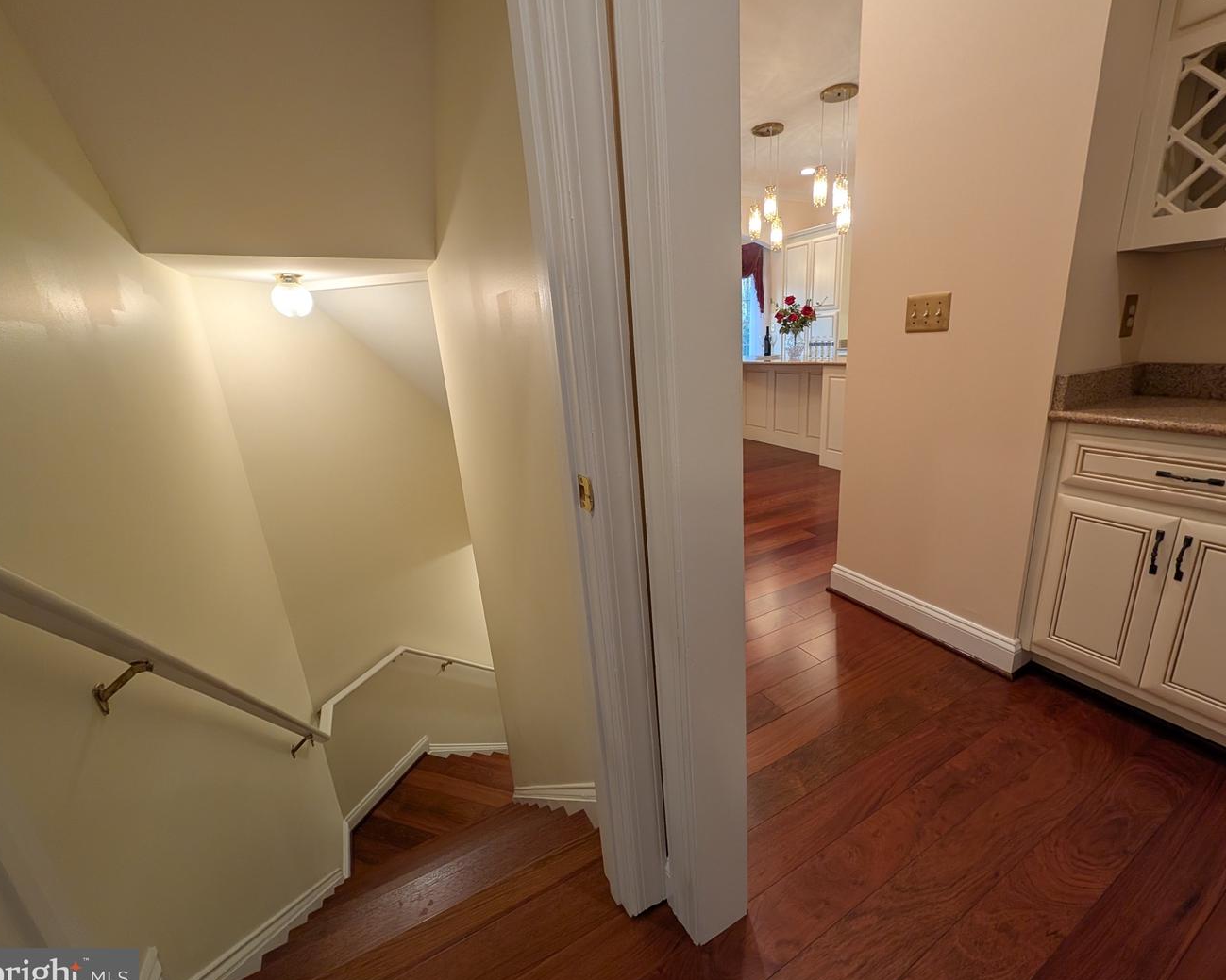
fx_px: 472
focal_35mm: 13
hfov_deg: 104.7
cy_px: 491
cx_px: 652
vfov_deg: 92.2
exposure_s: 1/120
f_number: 1.7
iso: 164
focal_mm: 2.02
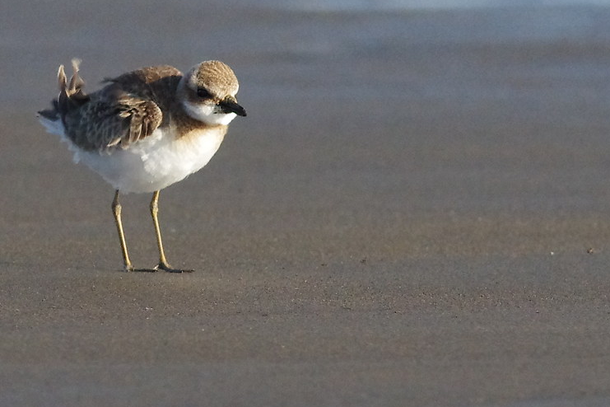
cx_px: 171
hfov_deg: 0.8
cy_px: 102
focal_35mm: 2722
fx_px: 46119
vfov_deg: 0.5
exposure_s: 1/800
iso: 2000
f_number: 8
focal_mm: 560
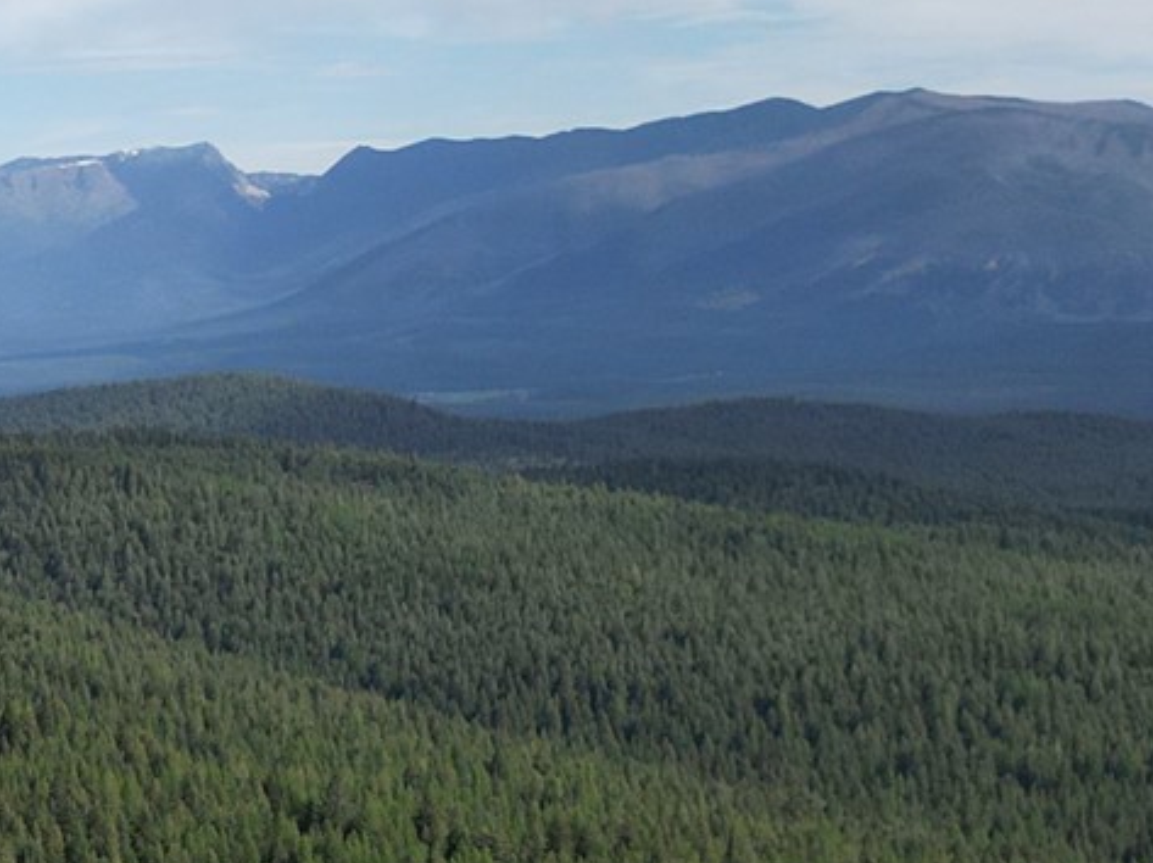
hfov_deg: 15.3
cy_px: 895
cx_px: -1146
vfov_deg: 14.0
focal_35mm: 104
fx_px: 3461
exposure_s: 1/3200
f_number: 1.7
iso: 130
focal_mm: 6.72
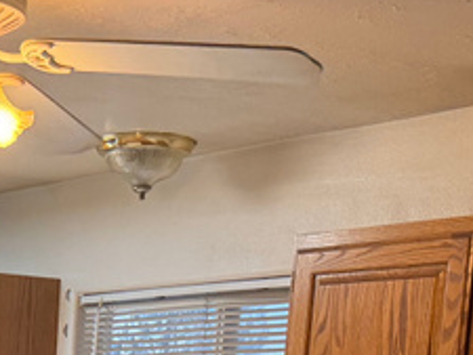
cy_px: 712
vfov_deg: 12.1
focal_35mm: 109
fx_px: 1490
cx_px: -82
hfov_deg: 17.3
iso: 160
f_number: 1.78
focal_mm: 6.76
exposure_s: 1/120
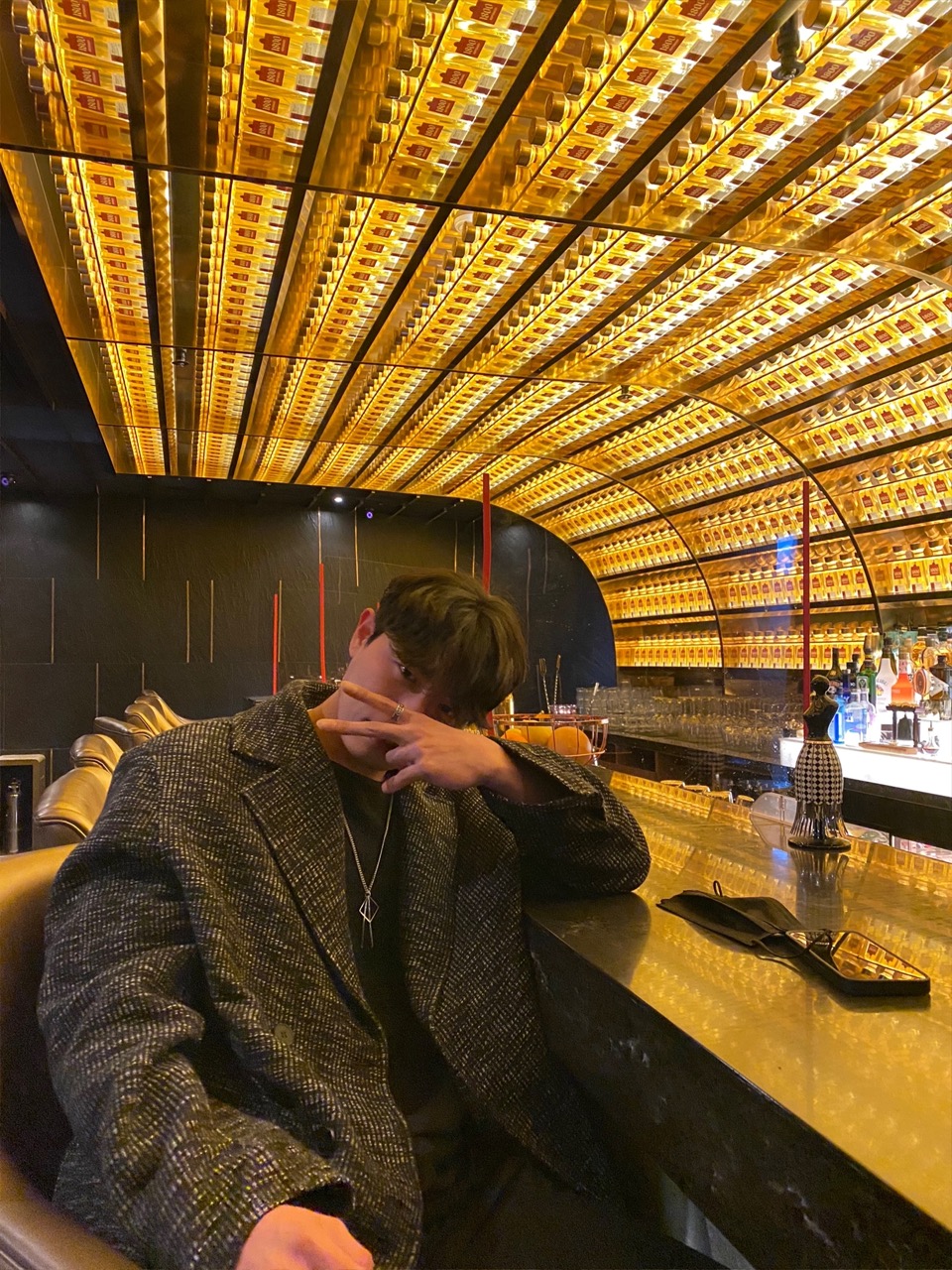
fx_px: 953
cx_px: 476
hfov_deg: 53.1
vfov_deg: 67.3
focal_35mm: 26
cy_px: 635
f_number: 1.8
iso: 1000
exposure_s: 1/25
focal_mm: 4.25
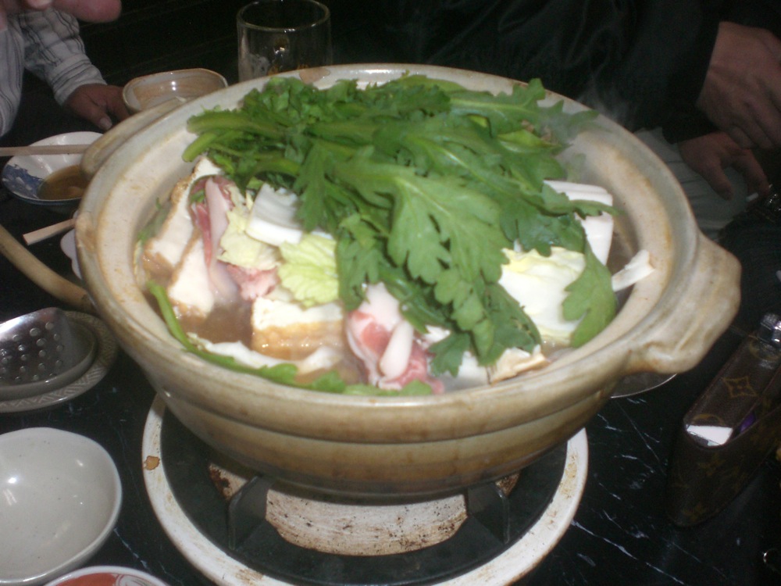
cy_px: 293
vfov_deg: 37.7
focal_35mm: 38
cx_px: 390
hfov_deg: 49.0
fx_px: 857
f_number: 3.1
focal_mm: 6.3
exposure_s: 1/60
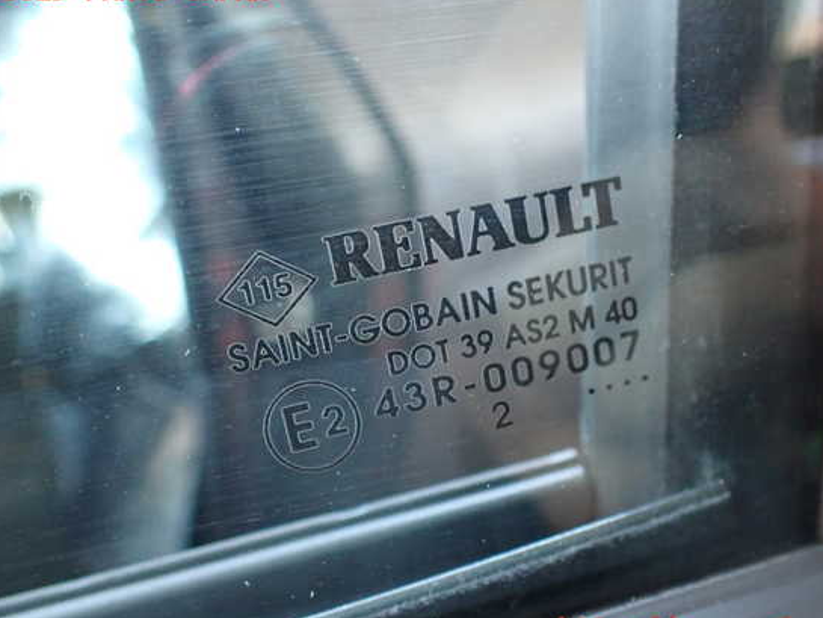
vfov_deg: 43.0
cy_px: 311
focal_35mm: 33
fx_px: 785
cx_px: 447
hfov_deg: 55.3
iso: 800
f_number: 2.3
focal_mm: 5.4
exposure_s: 1/50
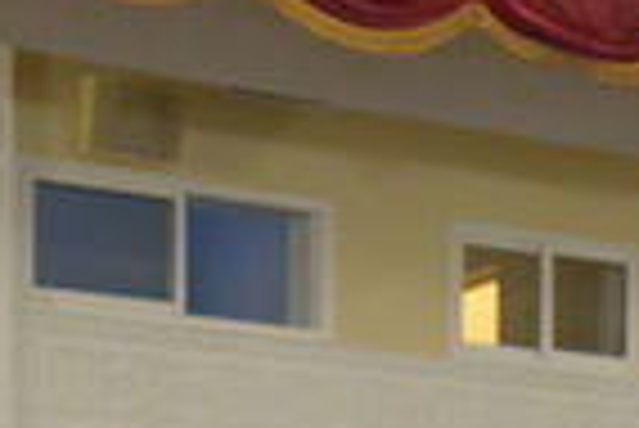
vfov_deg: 8.4
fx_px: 2701
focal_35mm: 152
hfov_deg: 13.0
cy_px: 975
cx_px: 850
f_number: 3.5
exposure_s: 1/25
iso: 3200
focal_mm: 18
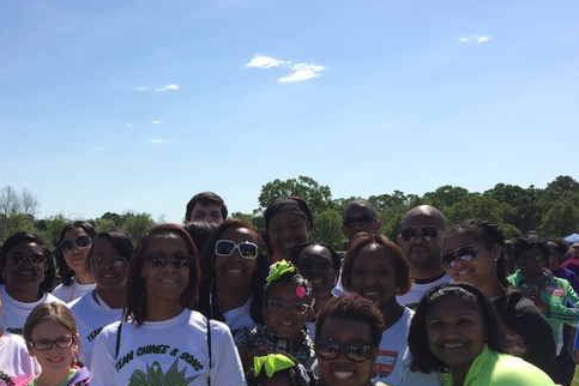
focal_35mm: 45
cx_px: 181
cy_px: 313
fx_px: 724
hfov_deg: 42.9
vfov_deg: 29.2
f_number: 2.2
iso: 32
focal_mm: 4.15
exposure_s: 1/1883
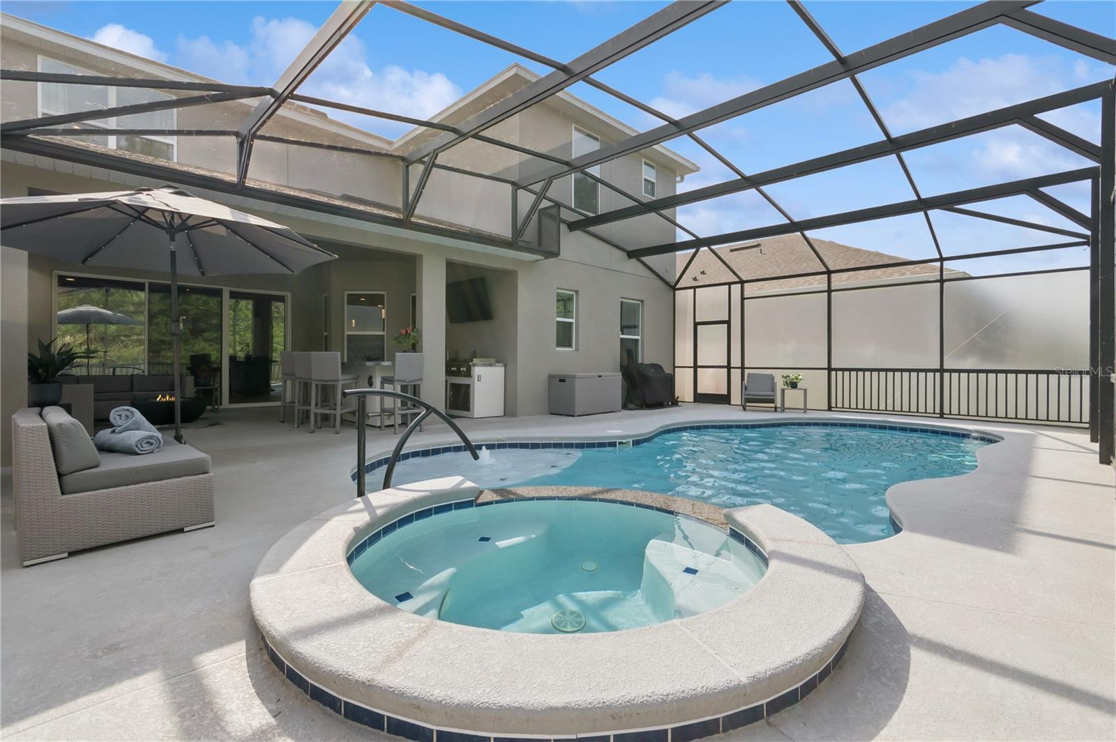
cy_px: 371
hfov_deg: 100.4
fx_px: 465
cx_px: 558
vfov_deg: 77.2
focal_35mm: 15
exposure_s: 1/320
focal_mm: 10
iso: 200
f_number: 9
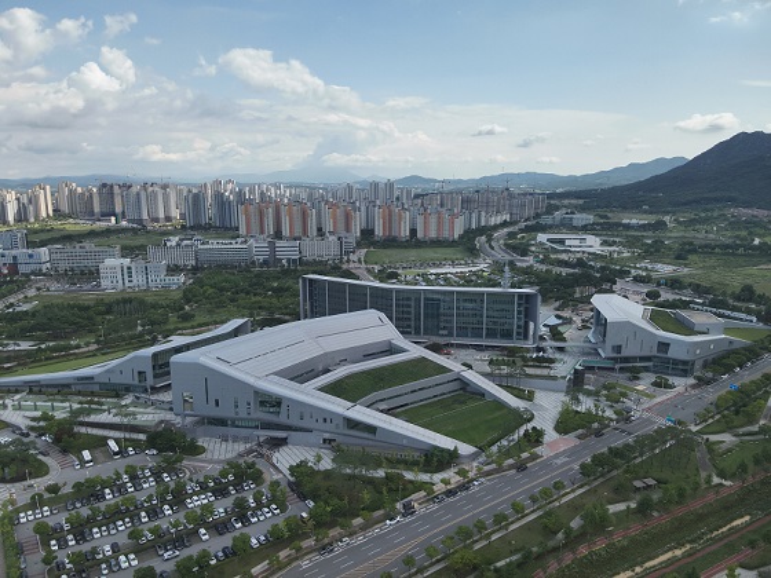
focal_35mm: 24
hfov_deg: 71.6
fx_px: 535
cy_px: 289
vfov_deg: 56.8
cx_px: 386
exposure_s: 1/1000
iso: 100
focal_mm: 4.4
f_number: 2.8
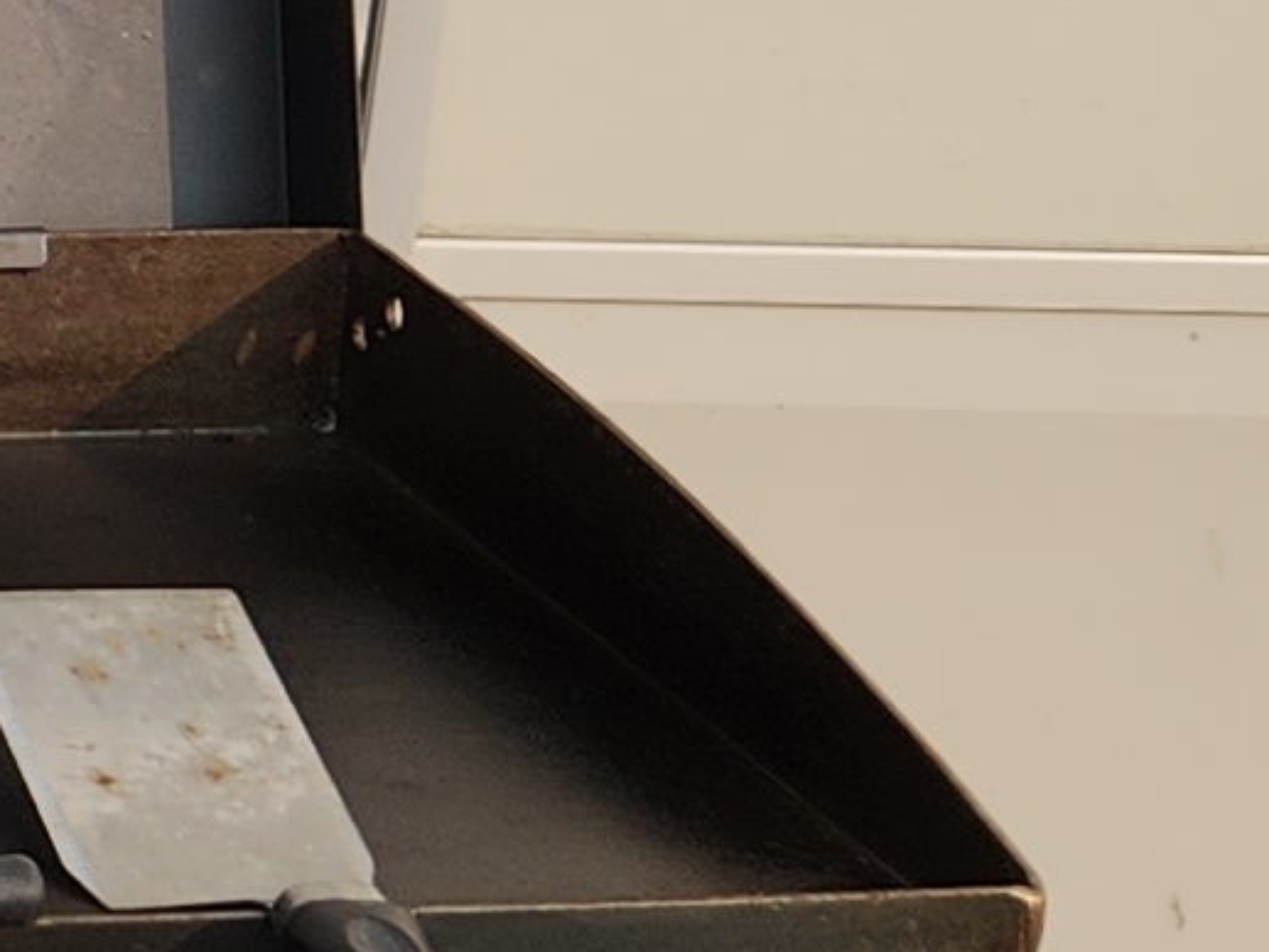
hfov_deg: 9.1
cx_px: -2418
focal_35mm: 178
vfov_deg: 8.3
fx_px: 6527
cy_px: 125
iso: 20
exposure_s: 1/1145
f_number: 1.8
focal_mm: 5.4
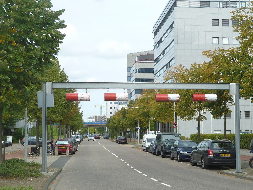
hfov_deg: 30.7
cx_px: 126
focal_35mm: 63
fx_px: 460
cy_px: 95
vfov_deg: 23.3
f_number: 4
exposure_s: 1/250
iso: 80
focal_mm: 10.3
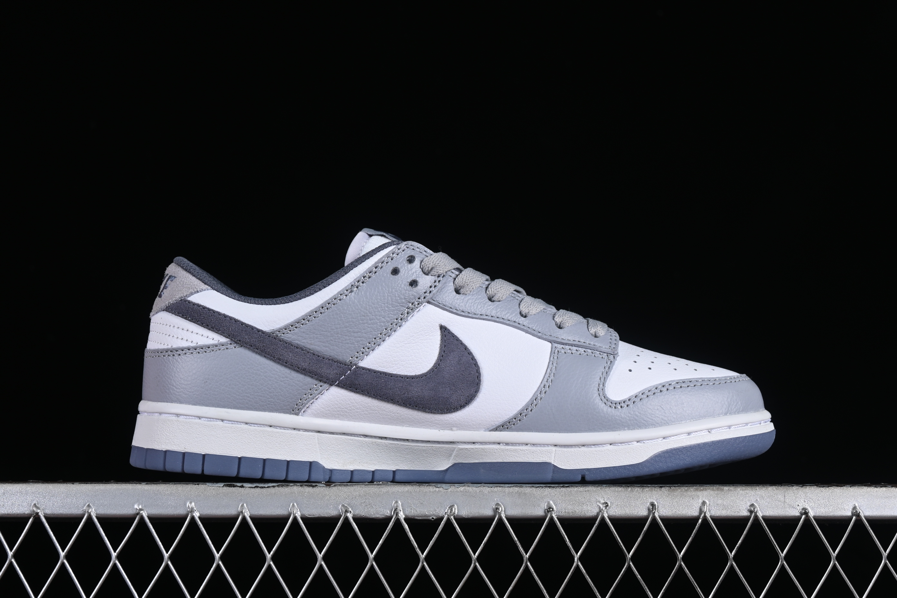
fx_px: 1869
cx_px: 448
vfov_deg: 18.2
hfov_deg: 27.0
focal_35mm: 75
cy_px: 299
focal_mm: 50
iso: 160
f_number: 8
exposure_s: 1/80
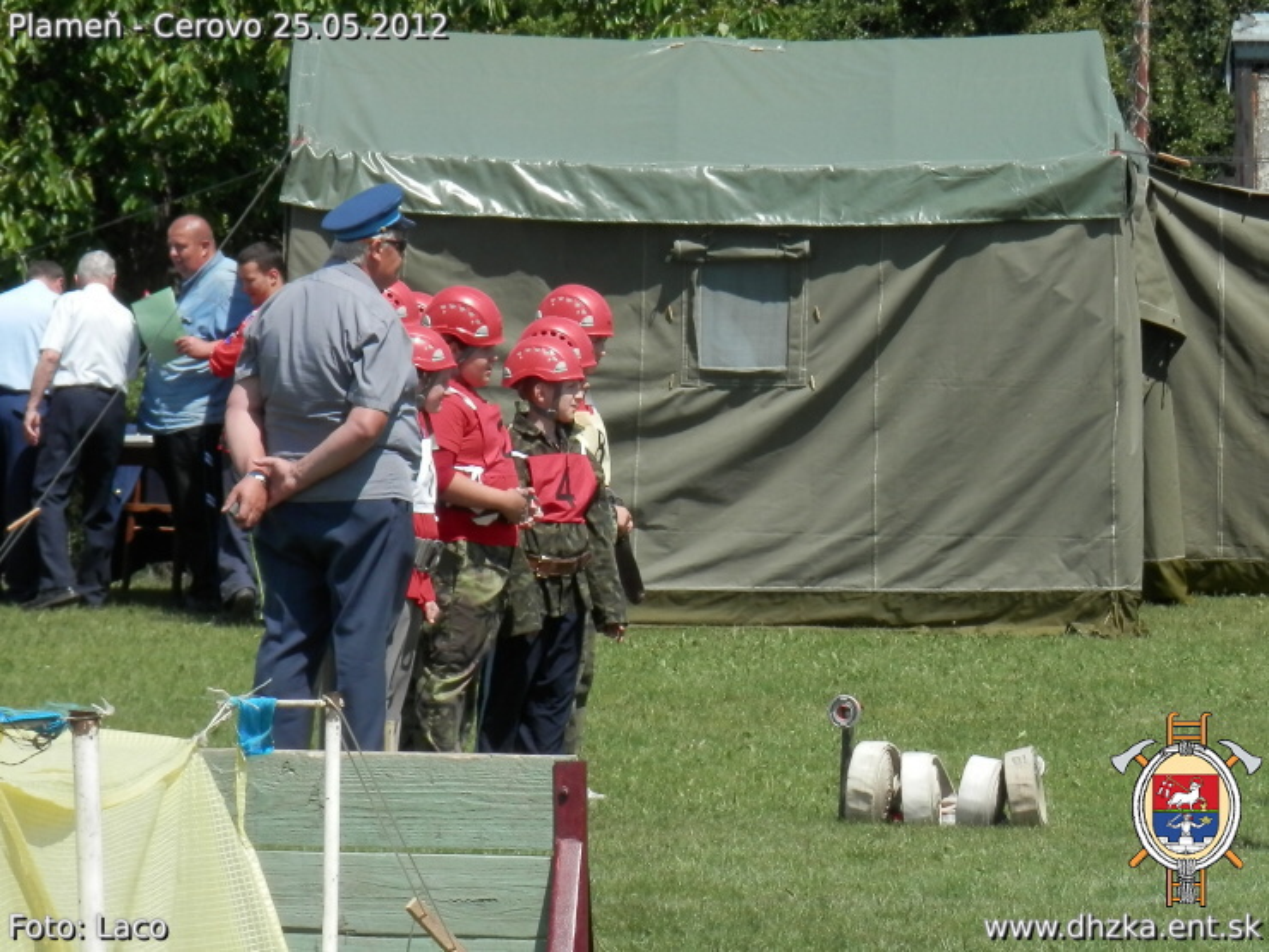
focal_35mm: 225
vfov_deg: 6.6
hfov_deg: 8.8
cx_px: 634
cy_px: 476
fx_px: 8248
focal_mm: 40.2
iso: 80
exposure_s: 1/320
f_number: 6.1
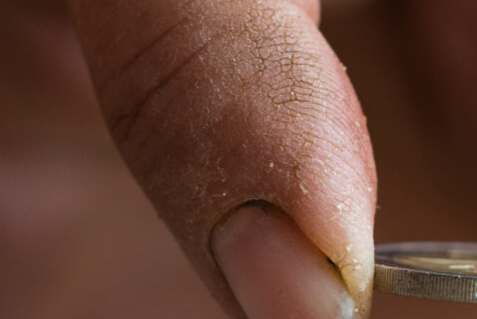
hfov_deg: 3.7
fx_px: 7448
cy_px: 300
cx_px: 431
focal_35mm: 562
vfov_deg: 2.4
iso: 250
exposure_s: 1/125
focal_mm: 105
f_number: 3.5
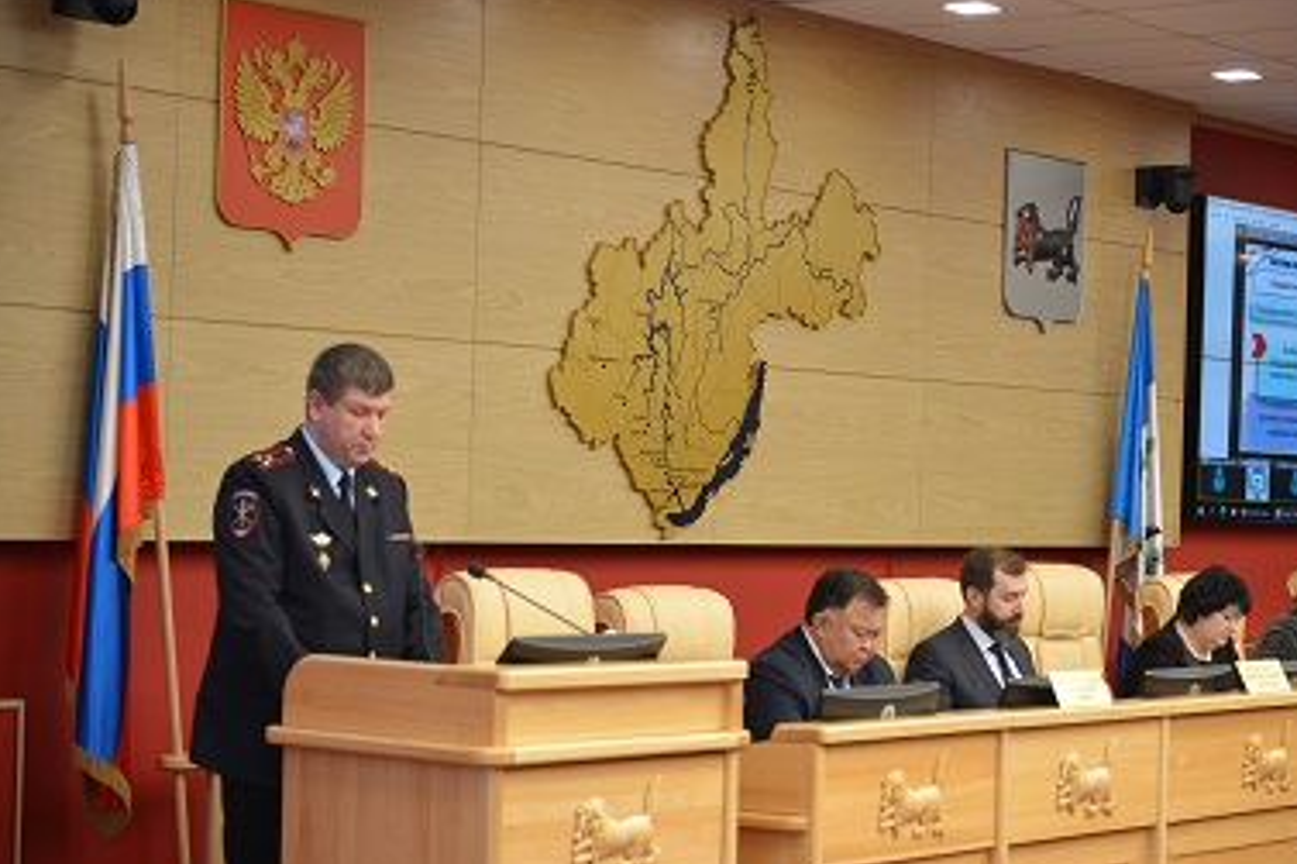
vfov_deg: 17.5
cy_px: 458
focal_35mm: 78
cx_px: 695
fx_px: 2809
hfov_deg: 26.0
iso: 250
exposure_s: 1/60
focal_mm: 70
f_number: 4
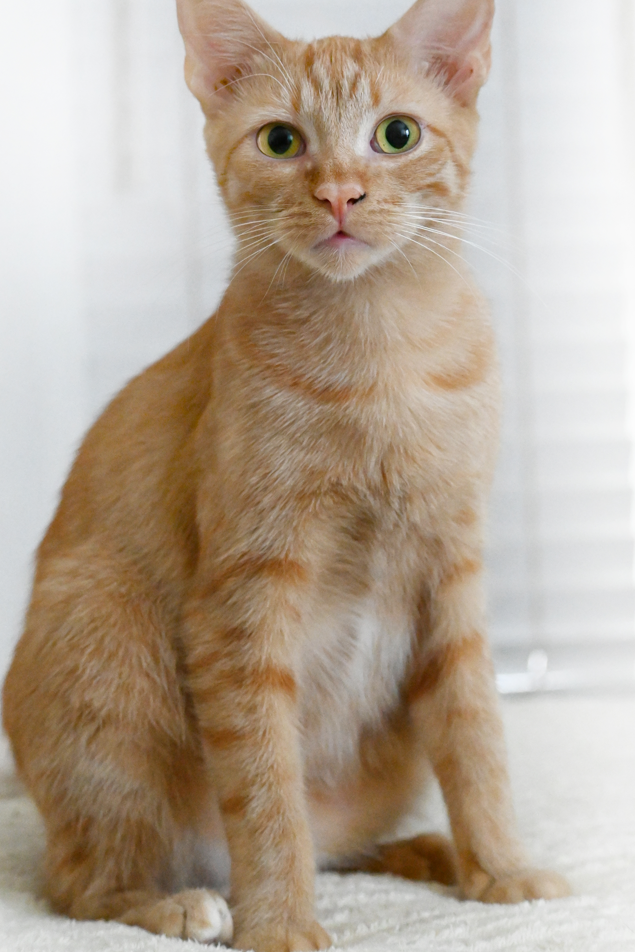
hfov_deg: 14.9
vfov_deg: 22.1
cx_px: 272
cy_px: 455
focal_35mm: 92
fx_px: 2434
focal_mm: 50
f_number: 4.5
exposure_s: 1/80
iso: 5000
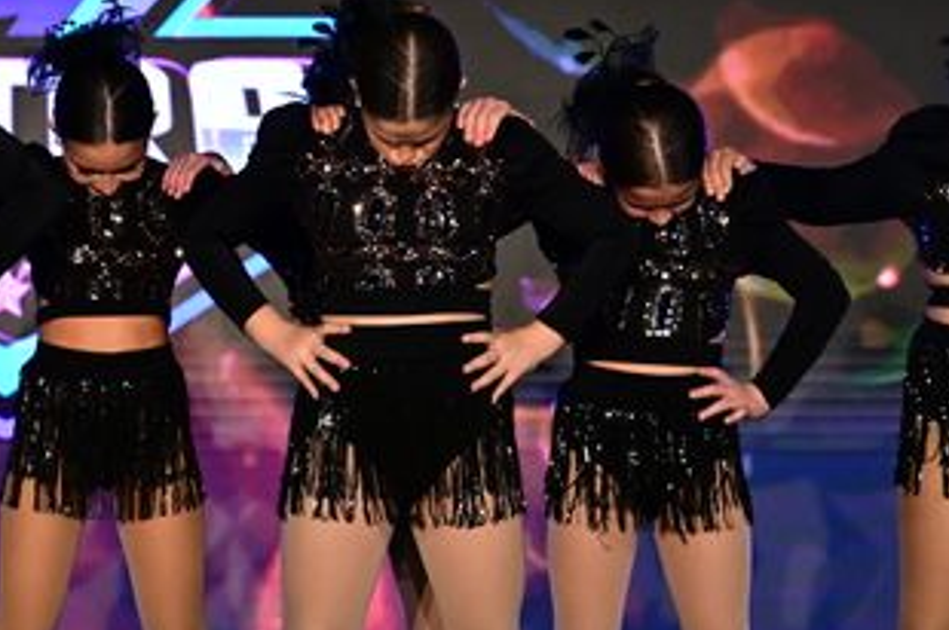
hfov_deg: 9.5
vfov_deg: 6.4
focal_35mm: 215
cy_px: 23
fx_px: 5662
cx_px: -55
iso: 3200
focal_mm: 65
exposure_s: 1/800
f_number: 4
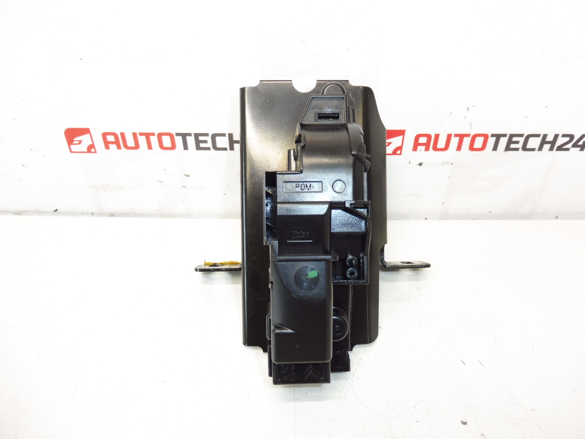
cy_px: 220
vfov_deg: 56.8
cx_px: 292
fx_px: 406
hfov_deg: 71.6
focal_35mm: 24
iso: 200
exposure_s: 1/80
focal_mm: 4.3
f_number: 3.5
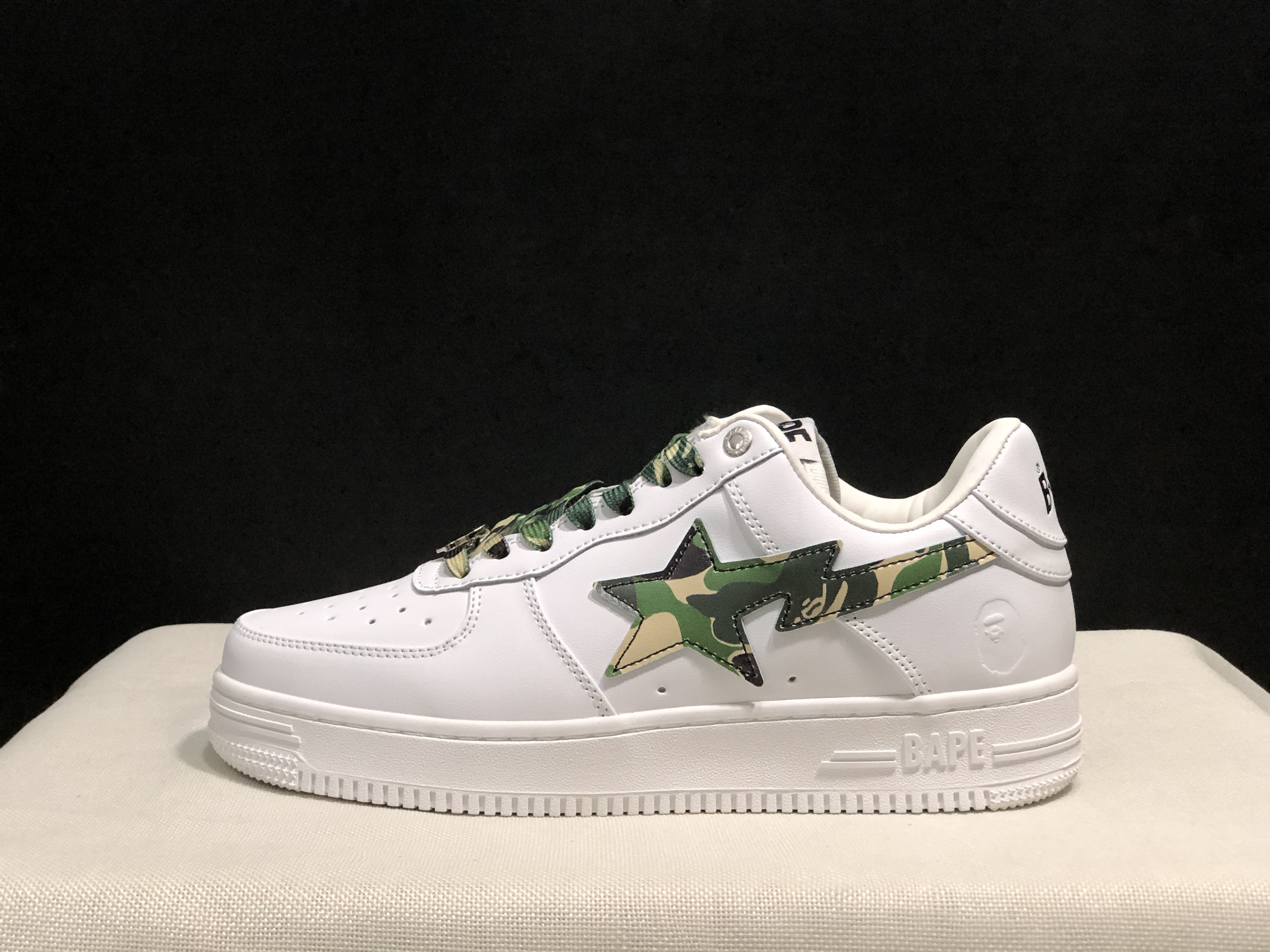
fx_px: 2091
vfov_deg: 25.7
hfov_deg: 33.8
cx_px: 635
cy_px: 476
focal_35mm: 57
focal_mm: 6.6
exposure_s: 1/30
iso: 64
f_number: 2.8
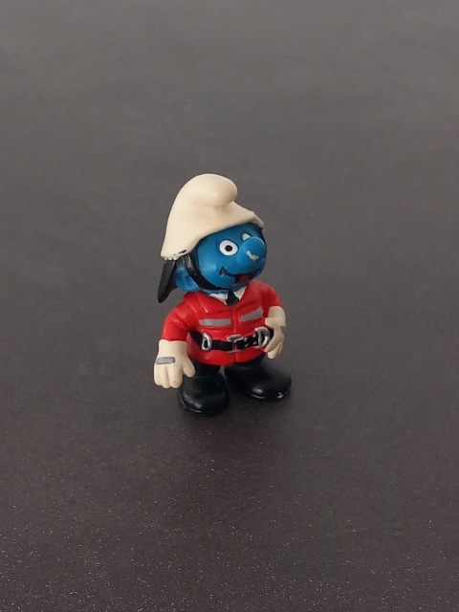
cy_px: 306
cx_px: 230
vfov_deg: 65.3
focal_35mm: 27
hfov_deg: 51.4
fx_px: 477
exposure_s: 1/50.3
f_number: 1.8
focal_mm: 4
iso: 125
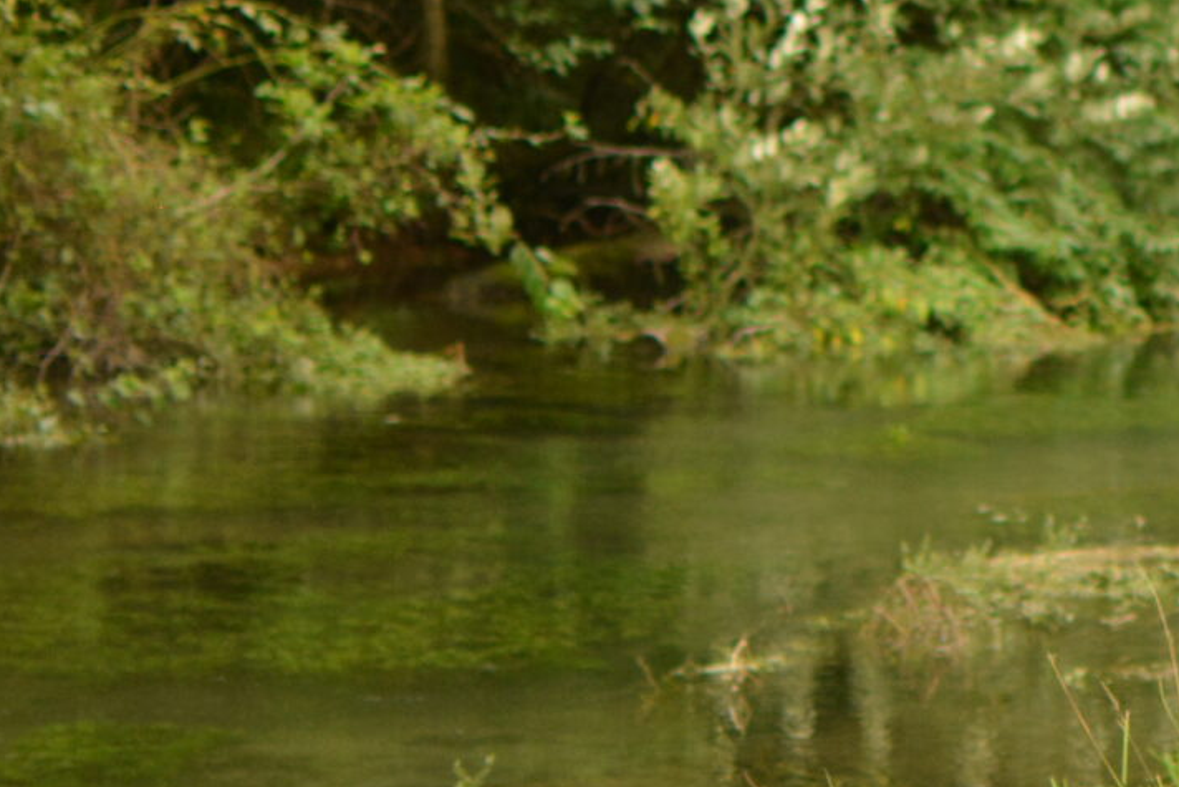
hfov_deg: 10.4
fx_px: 6184
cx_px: 1873
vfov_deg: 7.2
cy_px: -220
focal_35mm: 189
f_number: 1.8
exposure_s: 1/200
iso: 500
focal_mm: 35
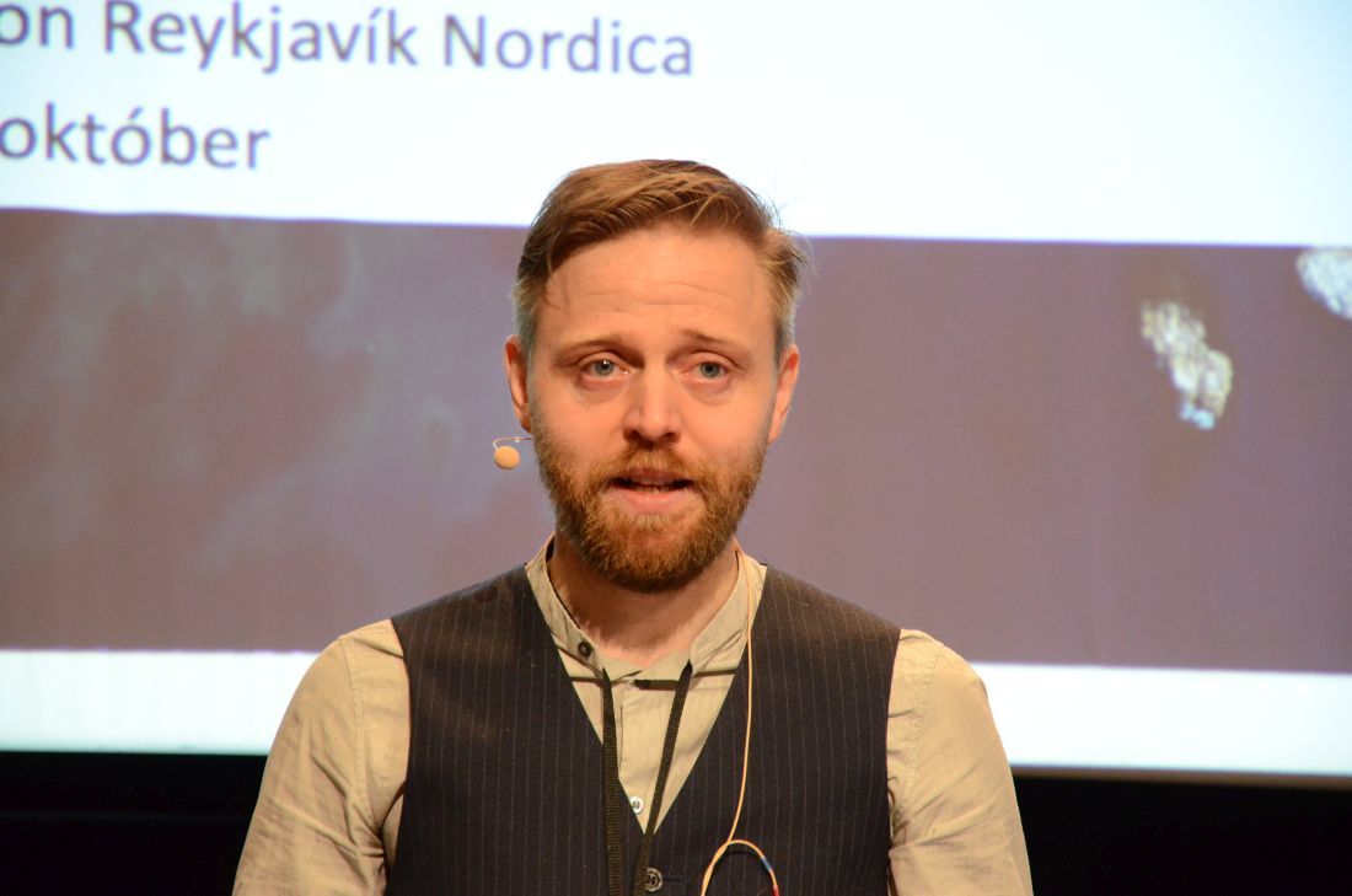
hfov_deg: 13.1
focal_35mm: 158
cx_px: 676
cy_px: 448
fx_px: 5904
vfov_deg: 8.7
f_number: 5.6
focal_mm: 105
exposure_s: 1/50
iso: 3200
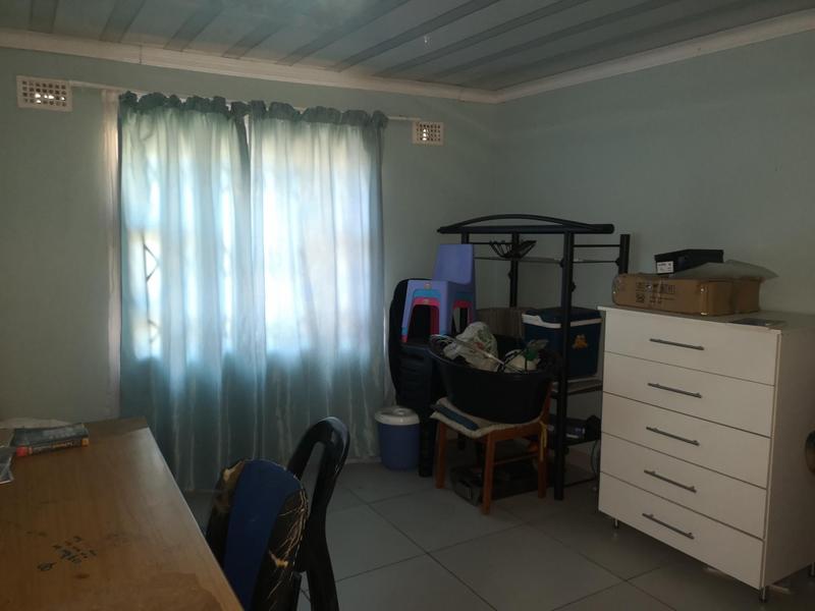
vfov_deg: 51.4
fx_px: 636
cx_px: 408
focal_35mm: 27
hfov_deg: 65.3
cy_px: 306
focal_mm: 5.58
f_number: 1.8
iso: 500
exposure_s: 1/20
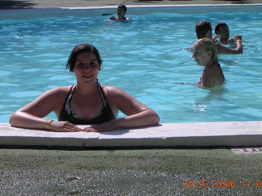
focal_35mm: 123
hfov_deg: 16.0
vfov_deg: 12.0
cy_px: 101
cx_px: 138
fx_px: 931
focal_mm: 17.4
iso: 100
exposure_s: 1/706
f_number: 4.9
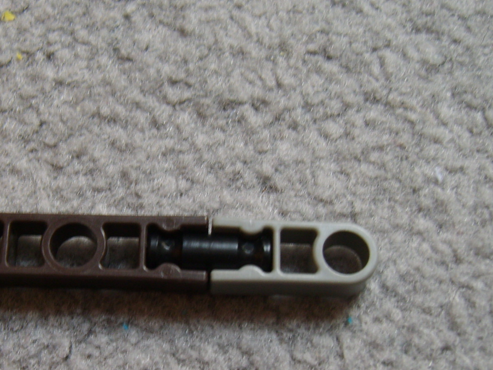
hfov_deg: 31.4
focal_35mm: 61
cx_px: 160
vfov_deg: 23.9
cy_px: 257
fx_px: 869
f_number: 2.8
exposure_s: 1/30
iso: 82
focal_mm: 7.4
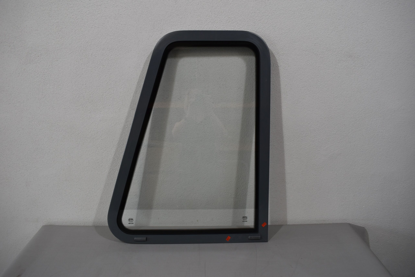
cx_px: 208
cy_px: 138
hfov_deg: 67.4
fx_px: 311
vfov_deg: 47.9
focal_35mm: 27
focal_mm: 18
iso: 250
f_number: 5.6
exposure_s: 1/125
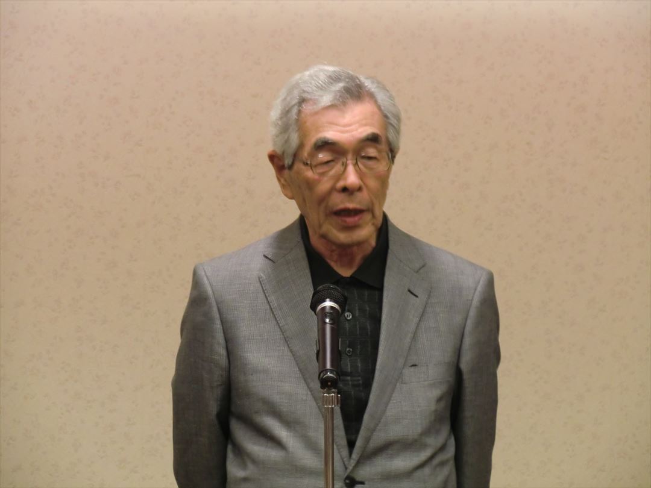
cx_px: 326
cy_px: 244
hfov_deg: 13.6
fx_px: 2727
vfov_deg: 10.2
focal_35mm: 145
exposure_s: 1/25
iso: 400
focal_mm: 25.9
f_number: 4.6
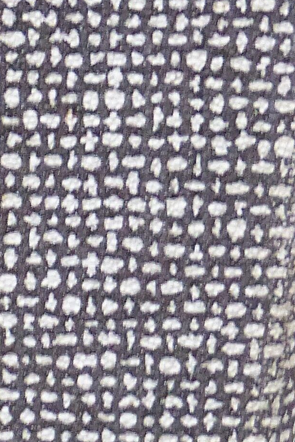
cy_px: -121
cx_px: 111
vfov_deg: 3.5
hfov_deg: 2.3
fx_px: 7205
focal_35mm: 586
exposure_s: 1/40
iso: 400
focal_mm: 21.4
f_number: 2.8
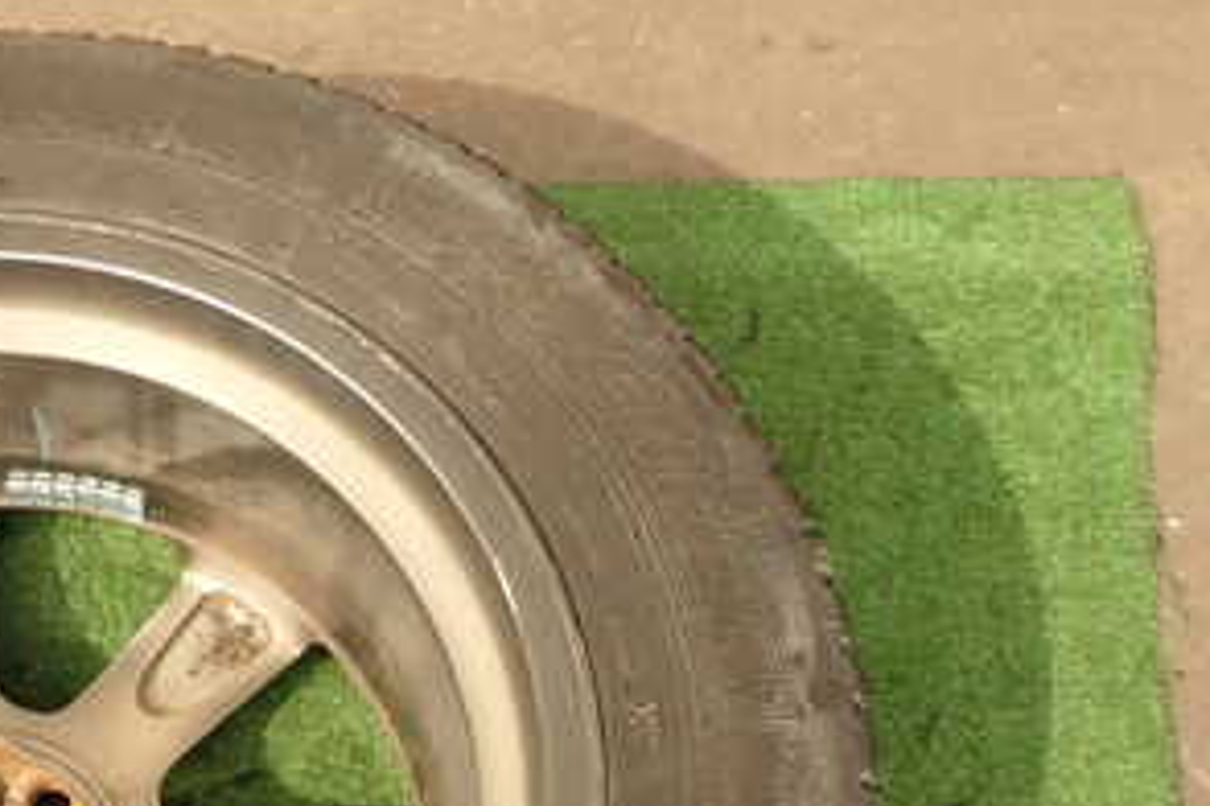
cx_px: 21
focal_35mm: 53
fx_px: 1781
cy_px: 905
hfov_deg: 34.4
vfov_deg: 23.8
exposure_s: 1/320
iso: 100
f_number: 2.8
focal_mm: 4.5
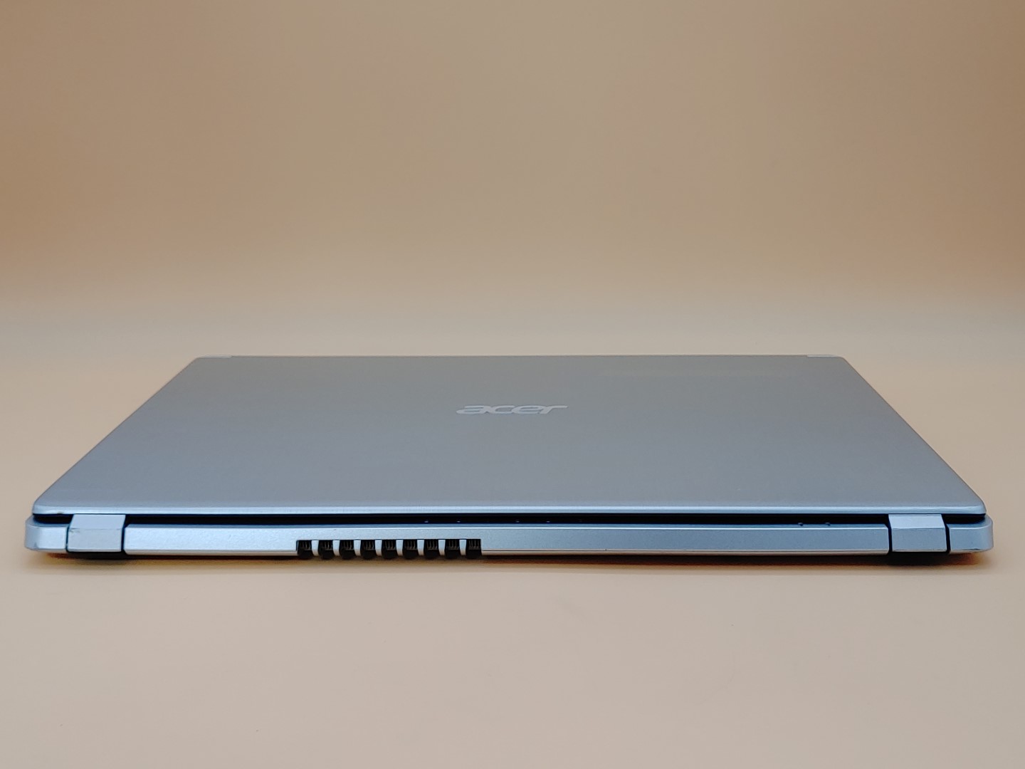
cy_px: 384
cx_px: 512
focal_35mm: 39
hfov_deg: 47.9
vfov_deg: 36.8
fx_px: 1155
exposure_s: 1/72
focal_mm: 4.36
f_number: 1.8
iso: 50
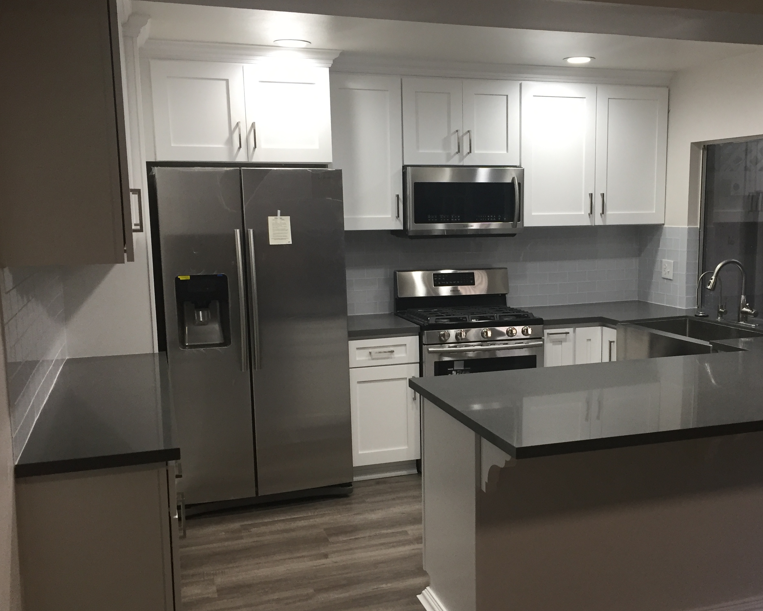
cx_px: 468
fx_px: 836
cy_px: 330
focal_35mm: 37
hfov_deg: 48.7
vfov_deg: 40.1
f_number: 2.2
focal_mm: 4.15
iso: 50
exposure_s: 1/30
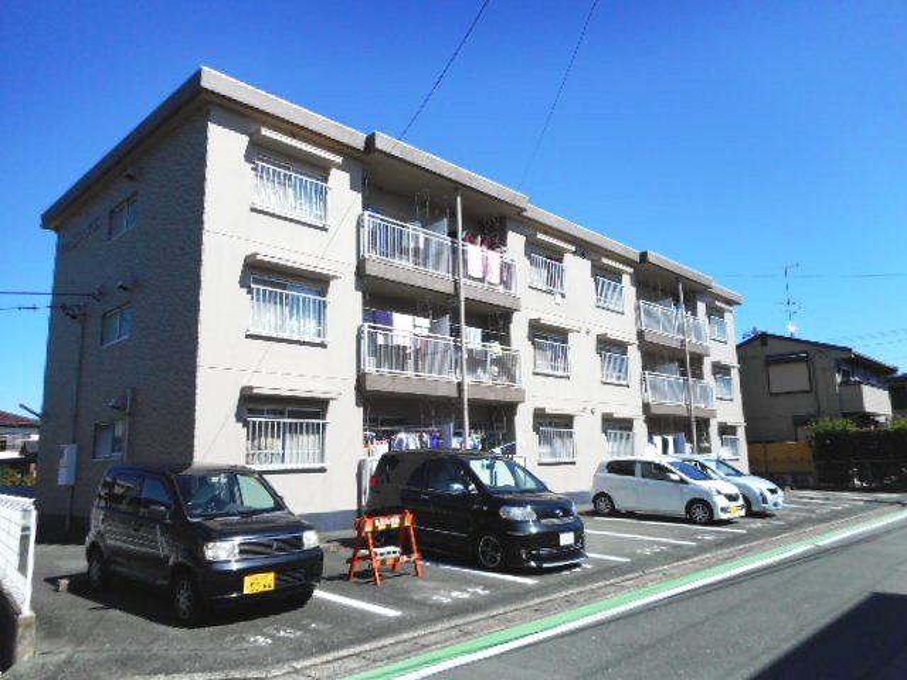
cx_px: 454
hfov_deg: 69.4
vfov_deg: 54.9
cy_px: 340
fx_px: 655
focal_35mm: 25
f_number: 3.7
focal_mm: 4.5
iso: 80
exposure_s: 1/800
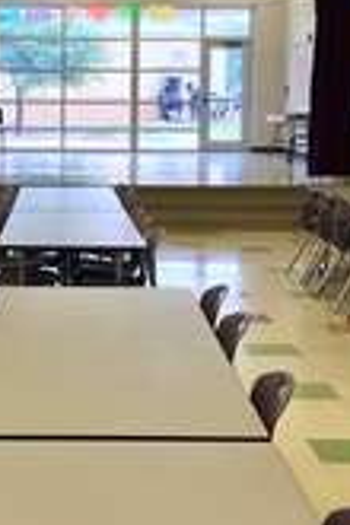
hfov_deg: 18.5
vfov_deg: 27.7
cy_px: 232
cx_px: 64
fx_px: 1065
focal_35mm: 73
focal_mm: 4.15
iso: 32
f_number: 2.2
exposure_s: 1/30
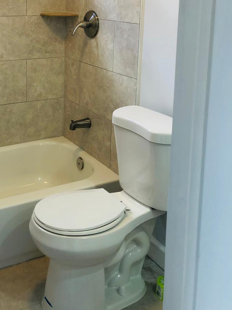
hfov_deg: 30.0
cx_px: 40
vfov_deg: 38.9
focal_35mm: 47
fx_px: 420
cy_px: 62
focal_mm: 3.99
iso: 25
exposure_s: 1/40
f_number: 1.8
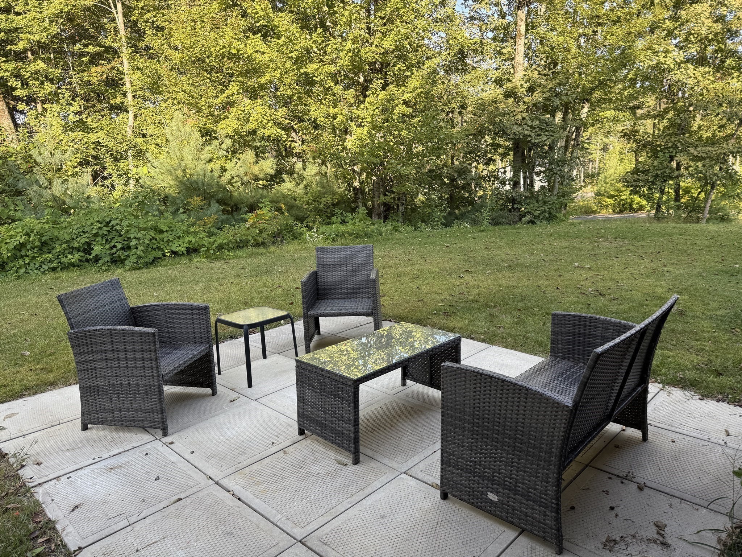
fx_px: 514
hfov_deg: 71.6
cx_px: 371
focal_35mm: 24
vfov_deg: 56.8
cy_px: 278
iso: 80
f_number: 1.78
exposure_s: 1/303
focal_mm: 6.76
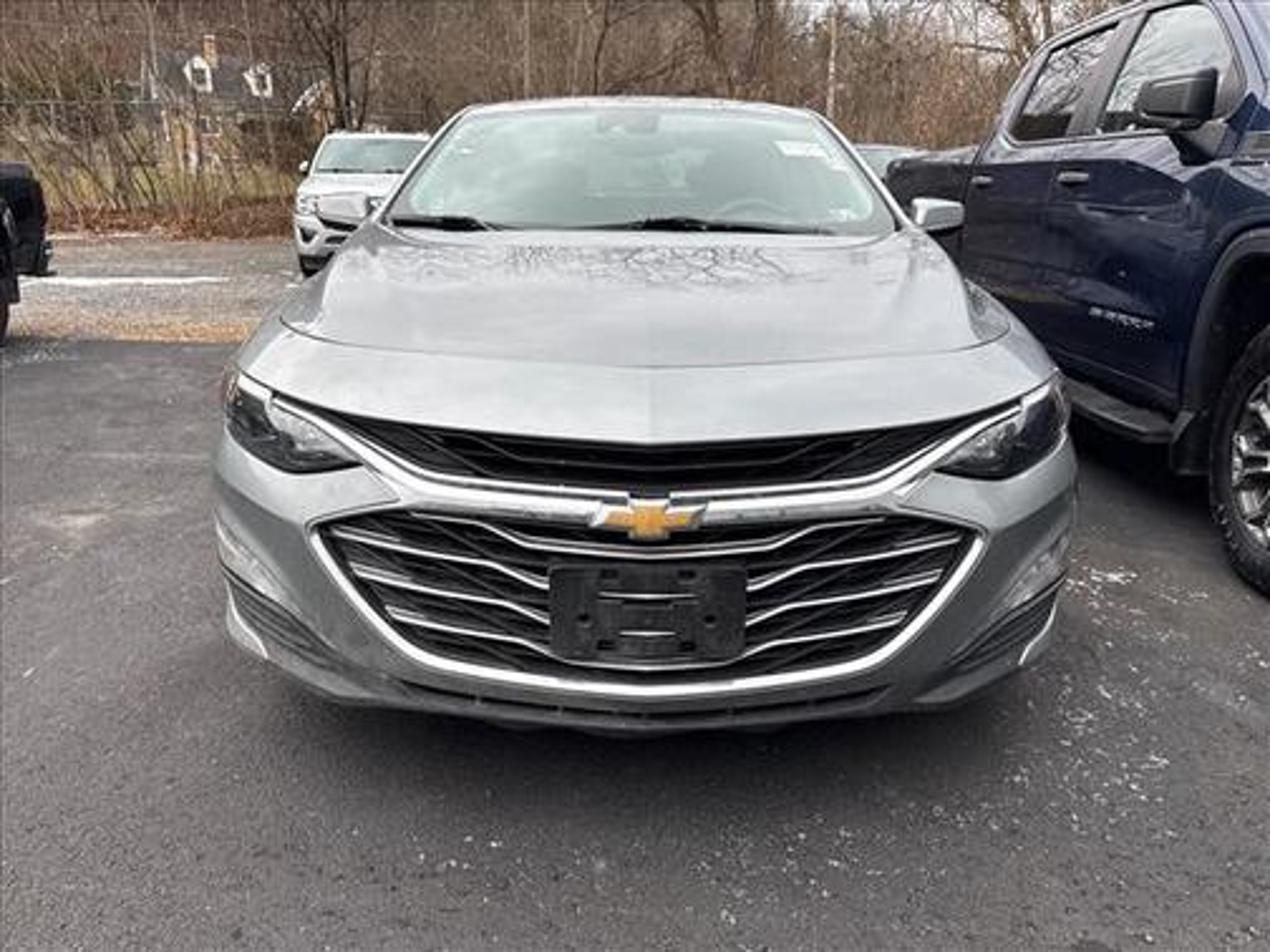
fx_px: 881
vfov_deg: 56.8
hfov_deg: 71.6
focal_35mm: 24
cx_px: 635
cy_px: 476
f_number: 1.78
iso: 80
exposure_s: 1/840
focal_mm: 6.76
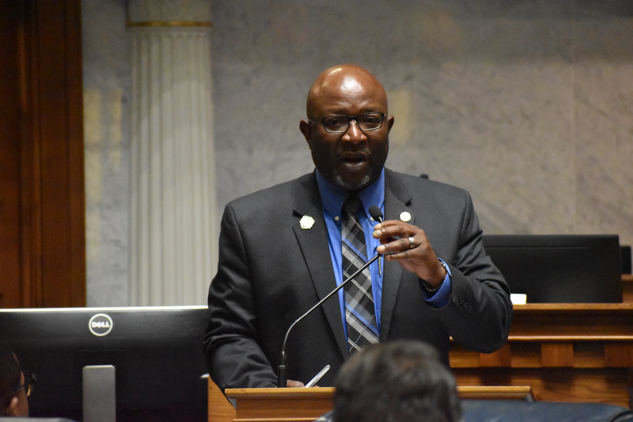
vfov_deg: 5.1
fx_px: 4747
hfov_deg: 7.6
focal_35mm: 270
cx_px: 316
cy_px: 211
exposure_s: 1/250
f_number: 5.3
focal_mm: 180
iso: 12800
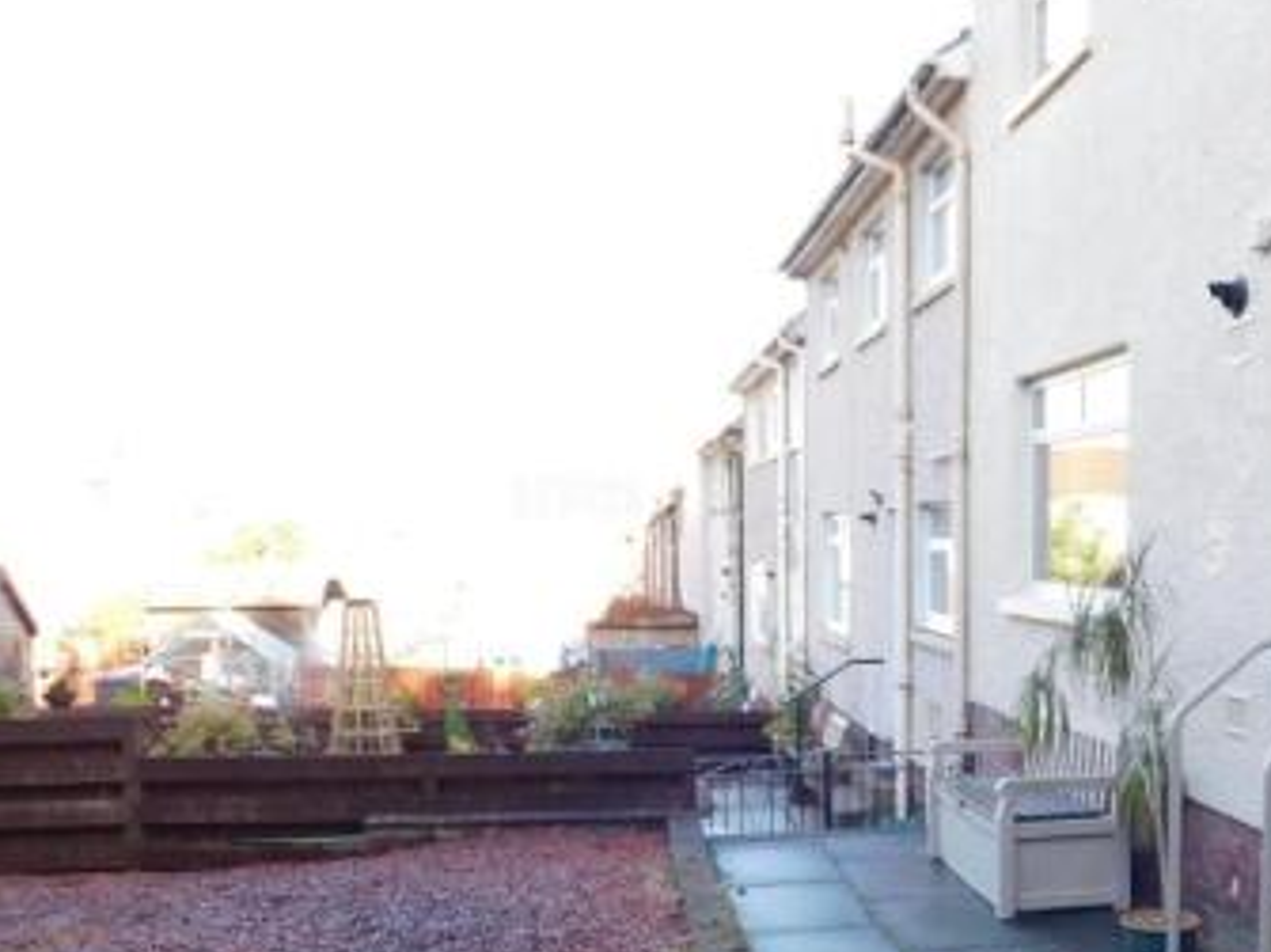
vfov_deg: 35.4
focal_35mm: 40
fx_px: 1468
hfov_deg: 46.1
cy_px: 681
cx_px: 852
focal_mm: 4
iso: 125
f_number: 3
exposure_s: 1/100
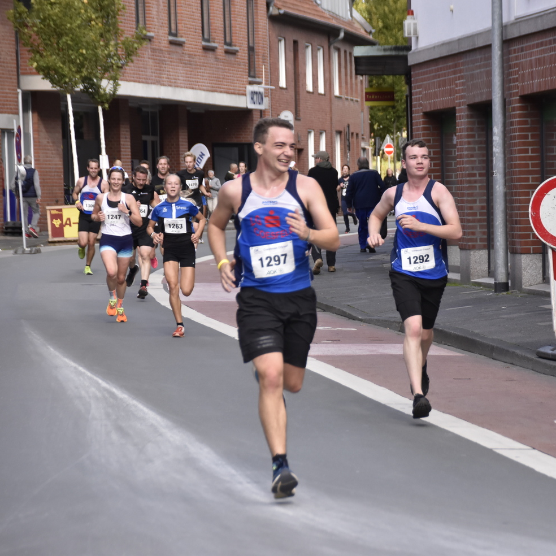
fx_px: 3664
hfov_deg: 8.7
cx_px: 399
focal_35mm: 202
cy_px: 277
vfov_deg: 8.7
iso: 800
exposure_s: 1/1000
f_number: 5.6
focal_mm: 105
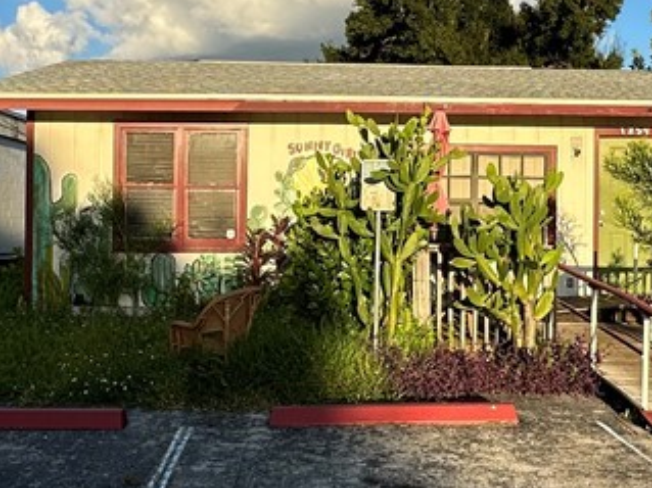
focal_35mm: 45
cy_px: 214
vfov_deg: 32.1
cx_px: 319
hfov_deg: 42.1
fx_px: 847
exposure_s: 1/1453
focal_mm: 2.22
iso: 40
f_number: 2.2
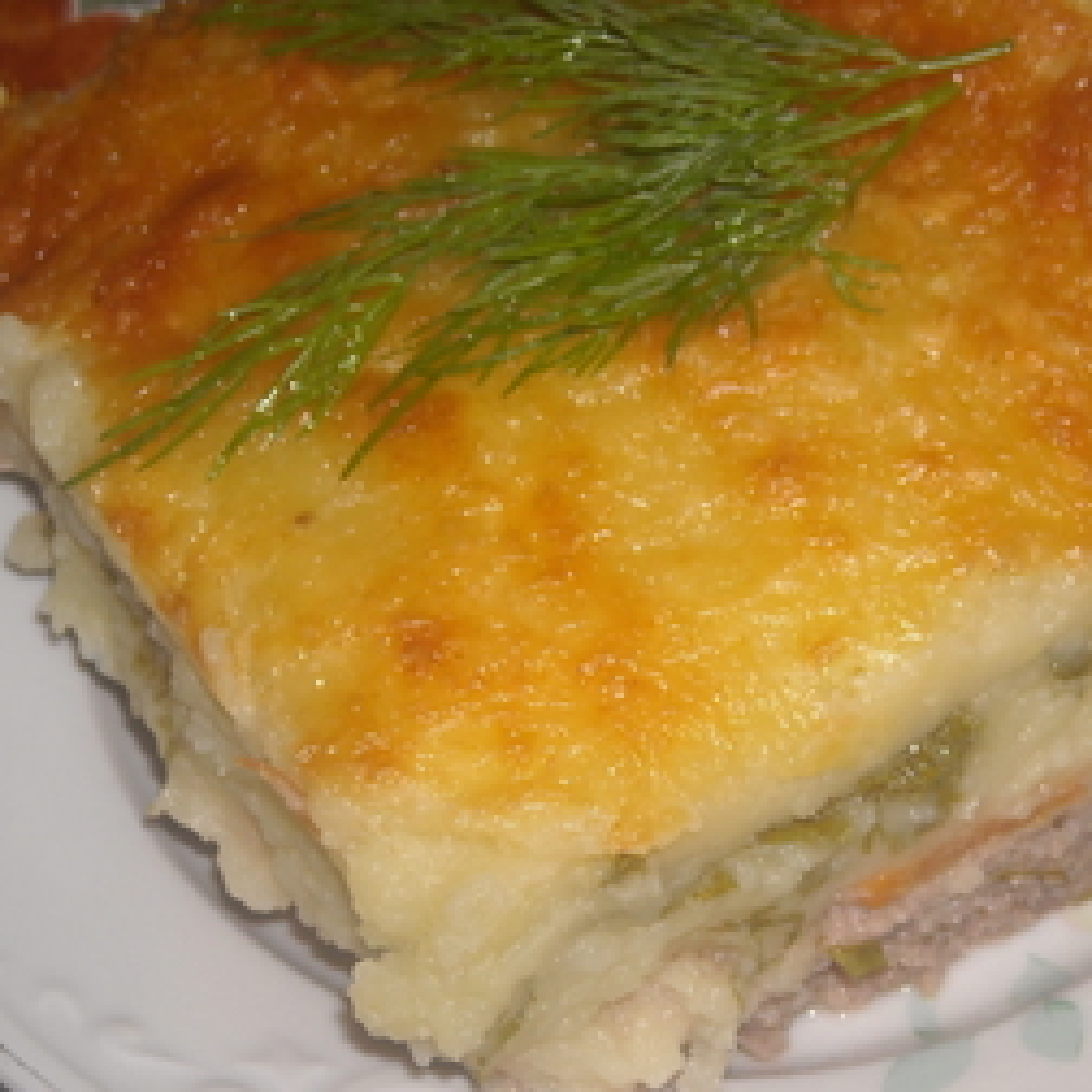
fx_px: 4283
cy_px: 455
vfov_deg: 14.5
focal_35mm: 120
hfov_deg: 14.5
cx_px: 698
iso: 64
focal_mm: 12.3
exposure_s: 1/125
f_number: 7.7
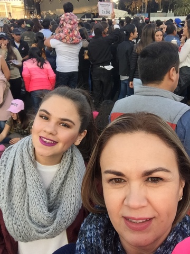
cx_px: 95
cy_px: 127
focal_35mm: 31
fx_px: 227
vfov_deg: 58.4
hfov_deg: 45.4
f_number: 2.2
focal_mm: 2.65
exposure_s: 1/120
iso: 40
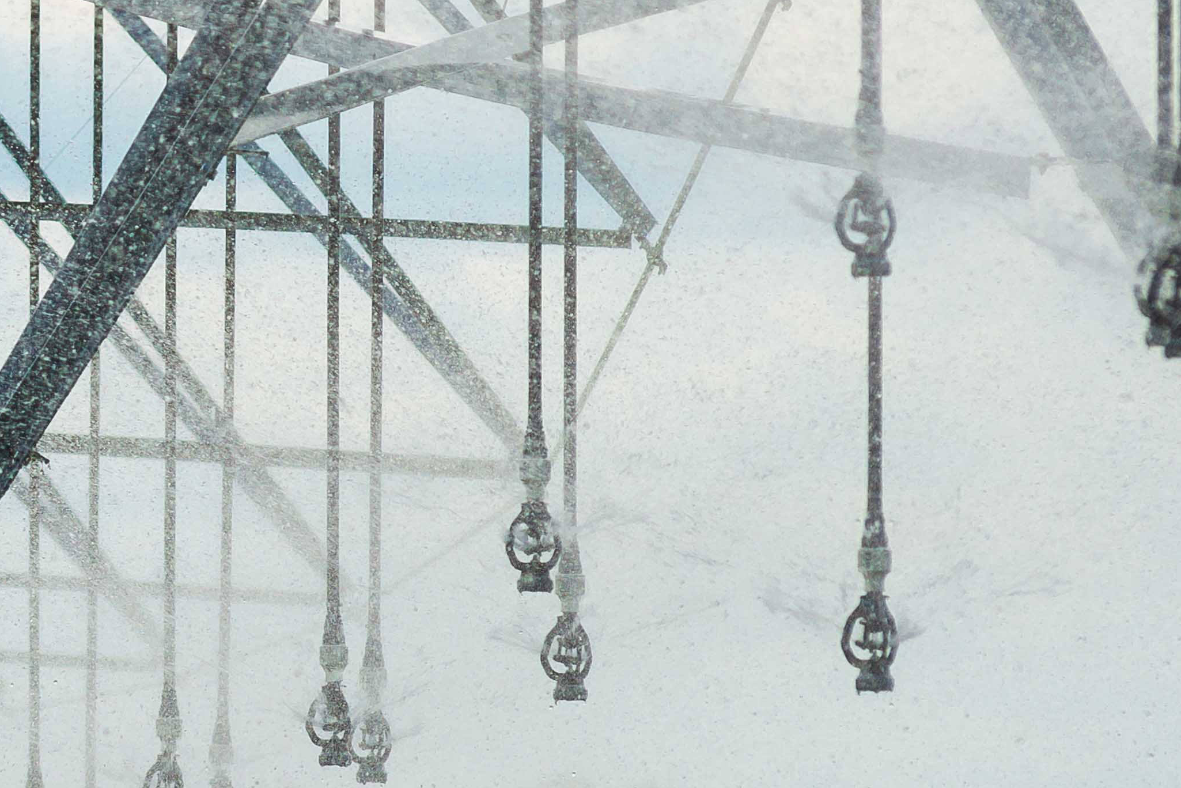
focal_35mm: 718
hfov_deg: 2.9
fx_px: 23560
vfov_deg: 1.9
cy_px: 324
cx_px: -252
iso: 50
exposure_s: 1/640
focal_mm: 200
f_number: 7.1
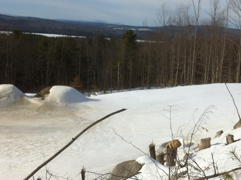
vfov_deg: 24.3
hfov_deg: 31.7
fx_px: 417
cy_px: 83
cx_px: 179
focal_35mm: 60
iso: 80
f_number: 2.8
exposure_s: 1/1885
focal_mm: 3.85
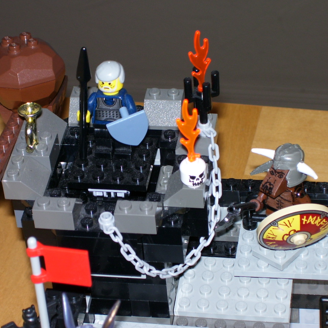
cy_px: 164
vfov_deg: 13.6
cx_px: 132
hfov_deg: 13.6
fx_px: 1372
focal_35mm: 128
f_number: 4.6
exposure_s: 1/90
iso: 80
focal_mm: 18
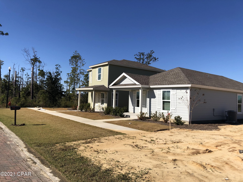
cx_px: 122
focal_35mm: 28
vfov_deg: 49.7
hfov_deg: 63.4
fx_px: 197
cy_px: 91
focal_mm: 4
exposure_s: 1/2667
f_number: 1.8
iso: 20
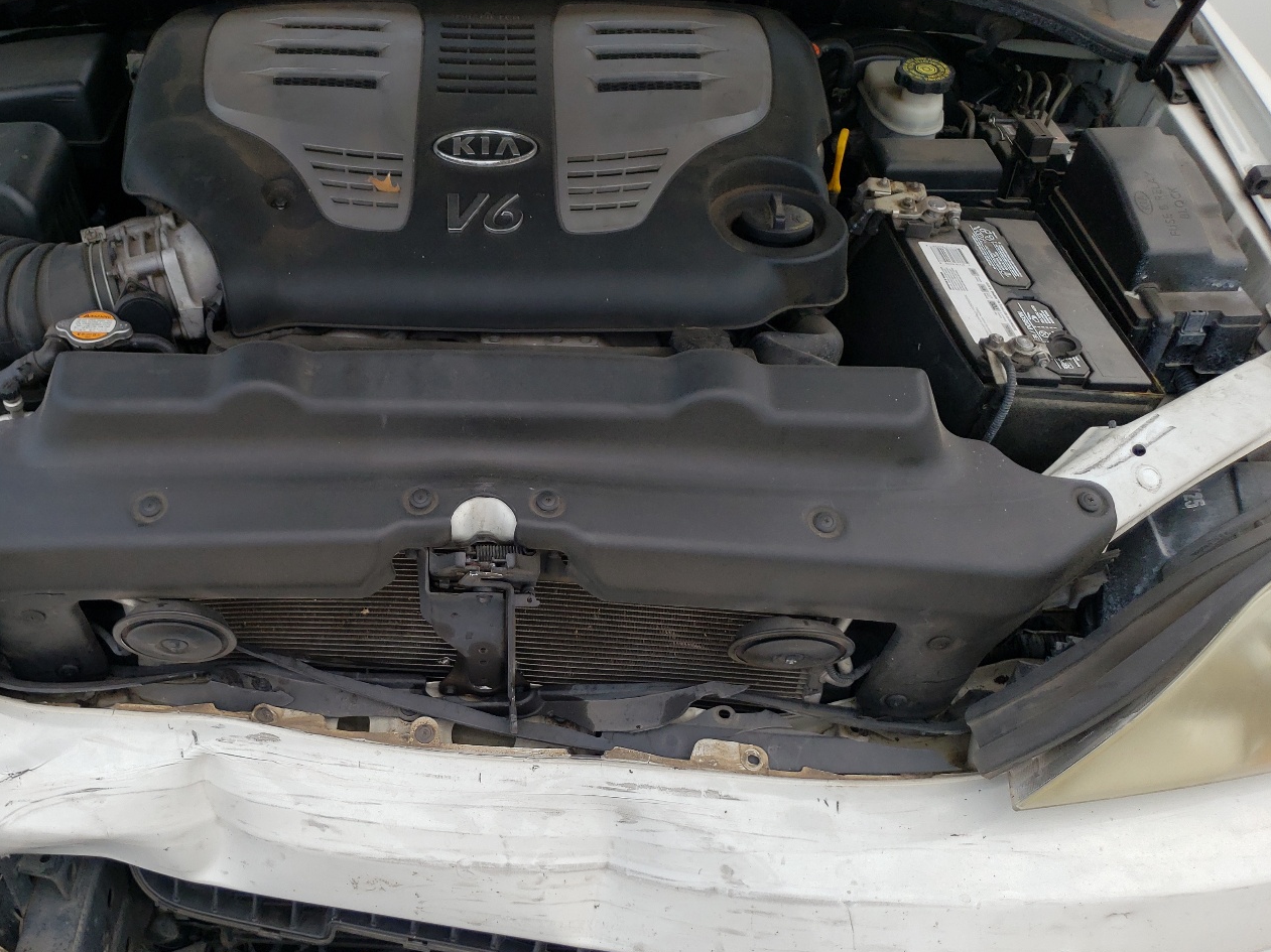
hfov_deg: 54.9
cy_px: 481
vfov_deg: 42.9
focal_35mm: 33
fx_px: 1211
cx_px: 498
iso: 50
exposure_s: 1/1111
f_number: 1.5
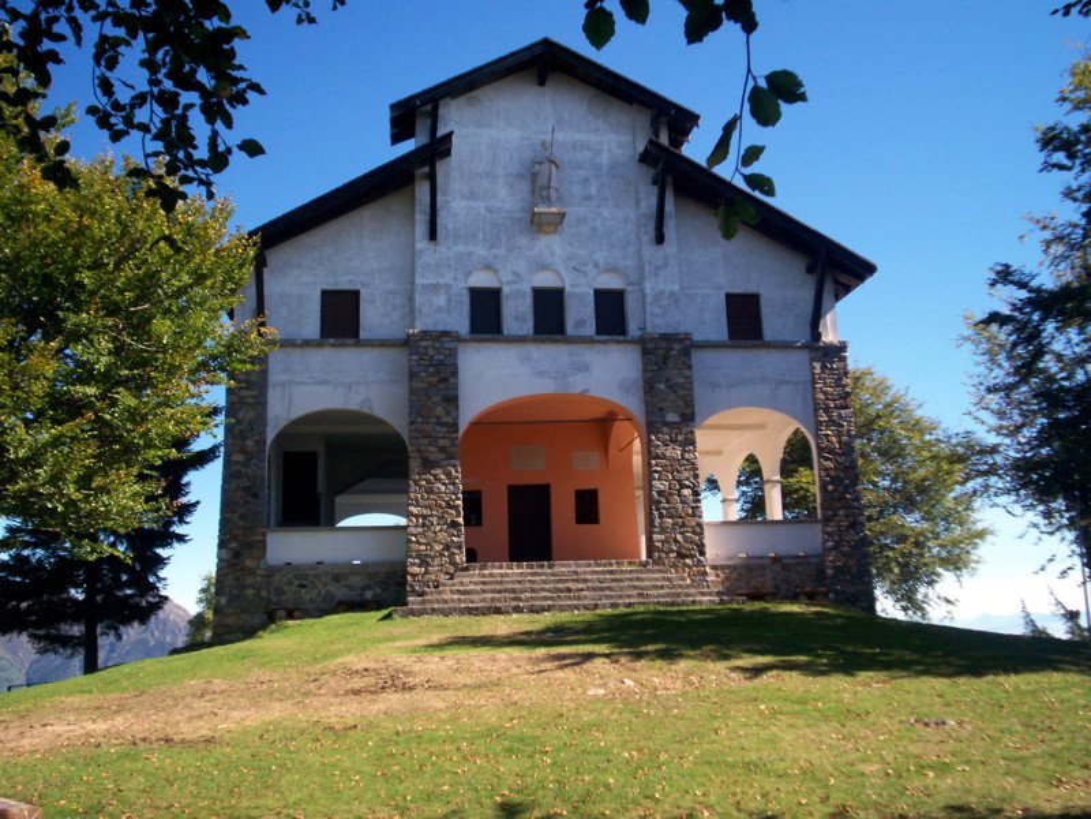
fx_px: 1135
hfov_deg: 51.4
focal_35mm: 36
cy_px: 410
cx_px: 546
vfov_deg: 39.7
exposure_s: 1/372
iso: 100
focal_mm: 5.9
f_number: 4.5
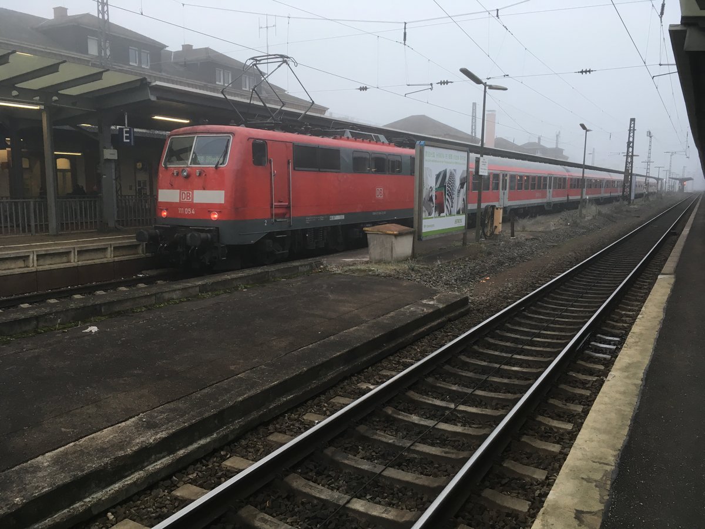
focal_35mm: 29
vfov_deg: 48.2
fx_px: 591
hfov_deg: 61.7
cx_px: 352
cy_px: 264
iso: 32
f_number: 2.2
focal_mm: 4.15
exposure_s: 1/33
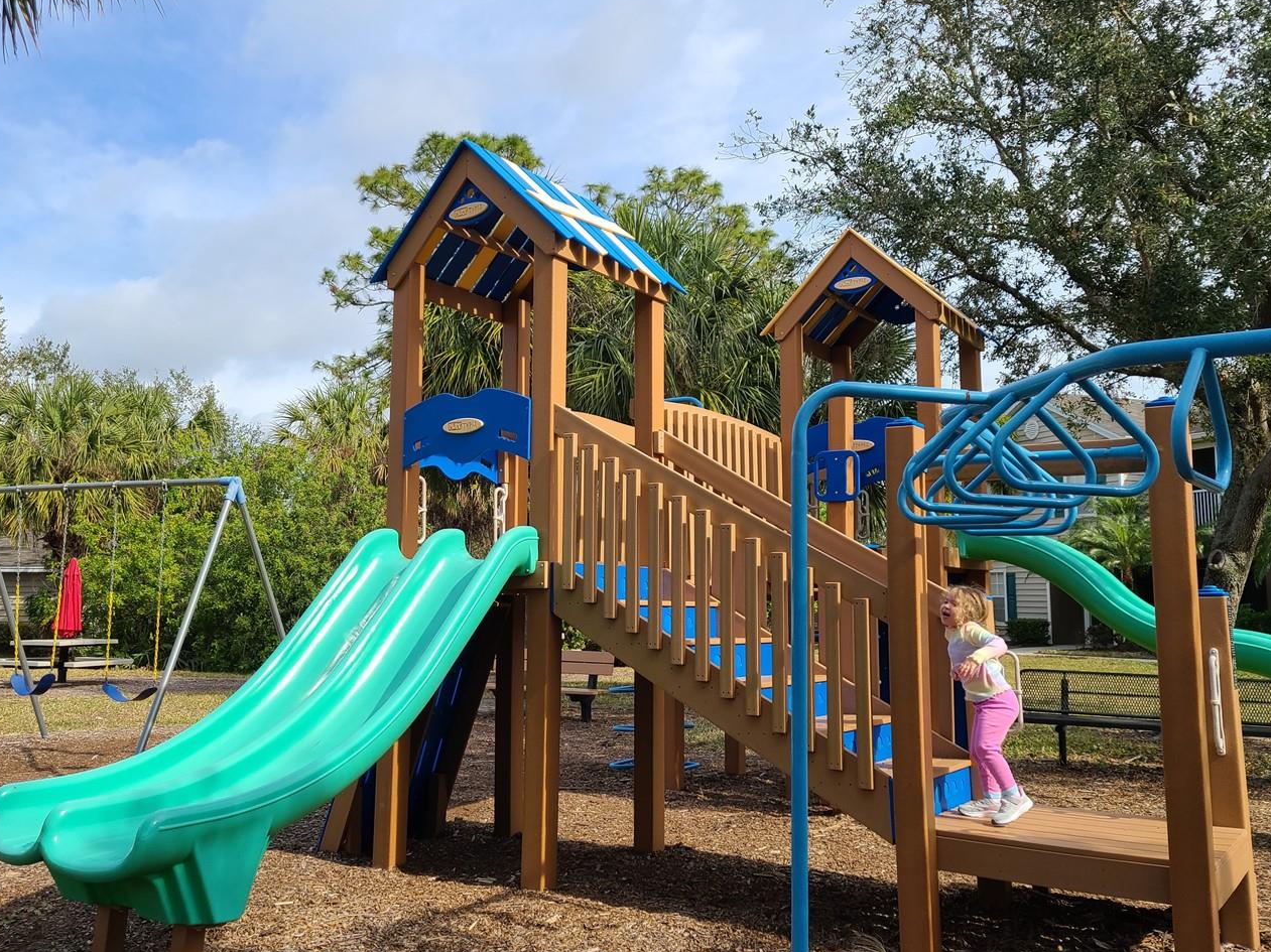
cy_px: 464
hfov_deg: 55.3
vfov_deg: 42.9
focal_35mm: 33
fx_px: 1211
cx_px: 584
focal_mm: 5.4
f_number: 1.8
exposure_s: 1/1728
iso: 40
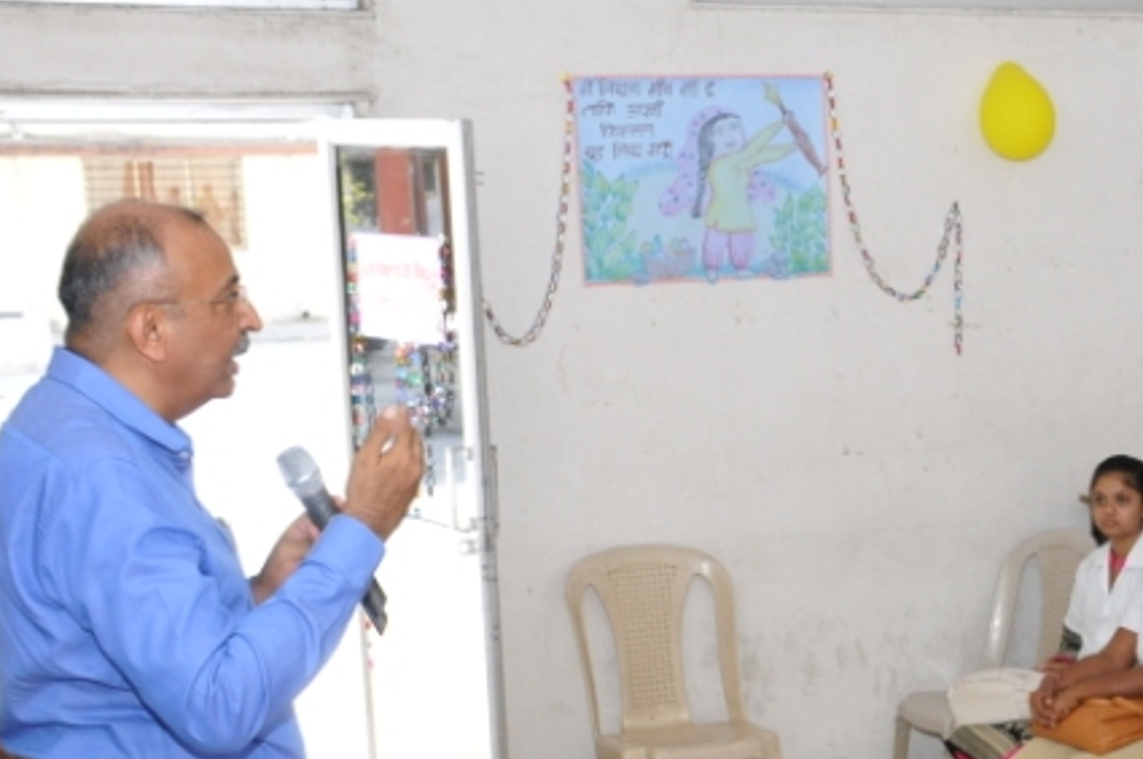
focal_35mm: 83
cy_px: 746
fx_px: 2638
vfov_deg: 16.1
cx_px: 1181
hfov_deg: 23.3
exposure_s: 1/100
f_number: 5
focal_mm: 23
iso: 800
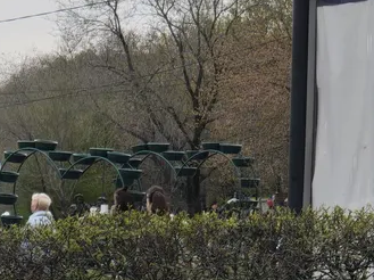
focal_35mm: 263
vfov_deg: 5.6
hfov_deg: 7.4
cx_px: -144
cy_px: 479
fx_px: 2838
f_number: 2
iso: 50
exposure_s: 1/260
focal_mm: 9
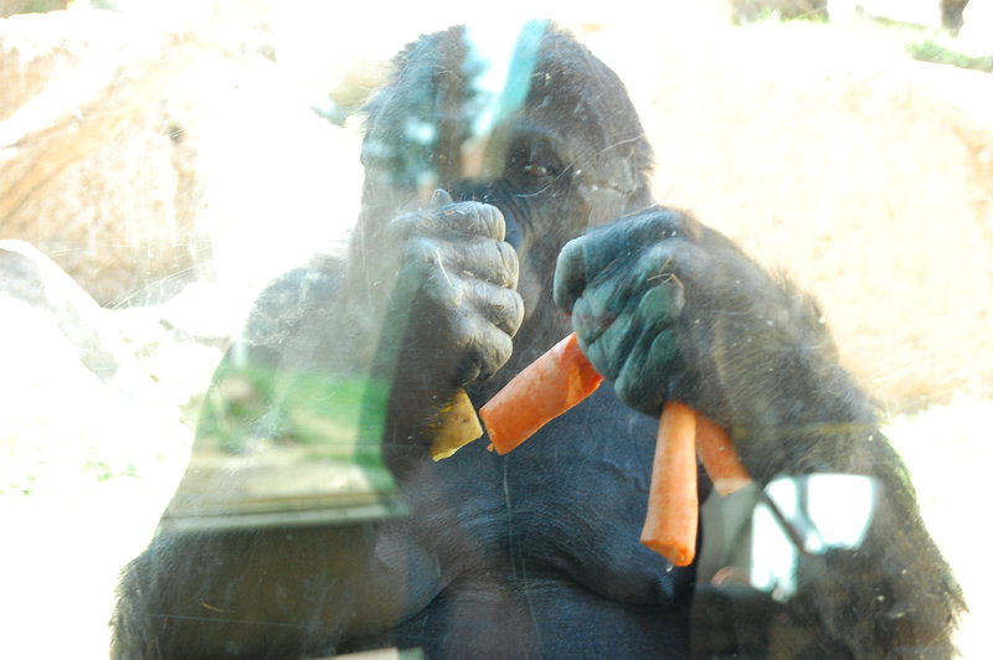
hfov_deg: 24.6
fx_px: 2274
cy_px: 330
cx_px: 496
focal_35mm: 82
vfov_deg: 16.5
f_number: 5.6
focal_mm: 55
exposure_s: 1/30
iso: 400
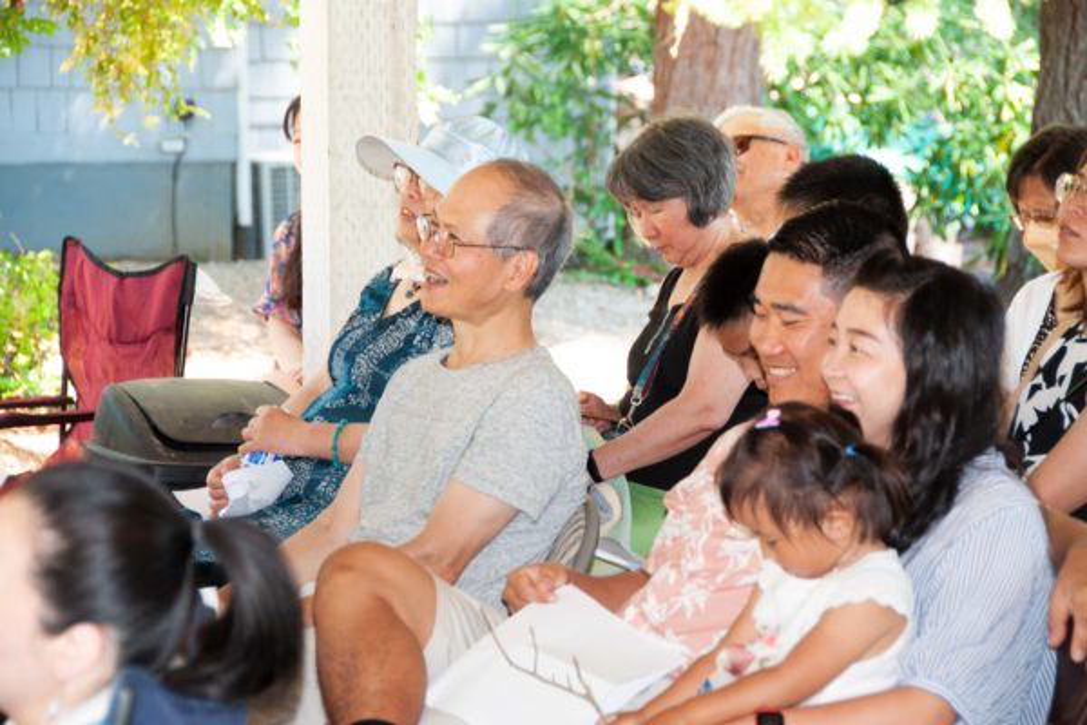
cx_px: 544
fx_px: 4302
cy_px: 362
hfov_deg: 14.4
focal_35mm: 142
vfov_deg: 9.6
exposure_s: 1/60
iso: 640
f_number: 5.3
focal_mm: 95
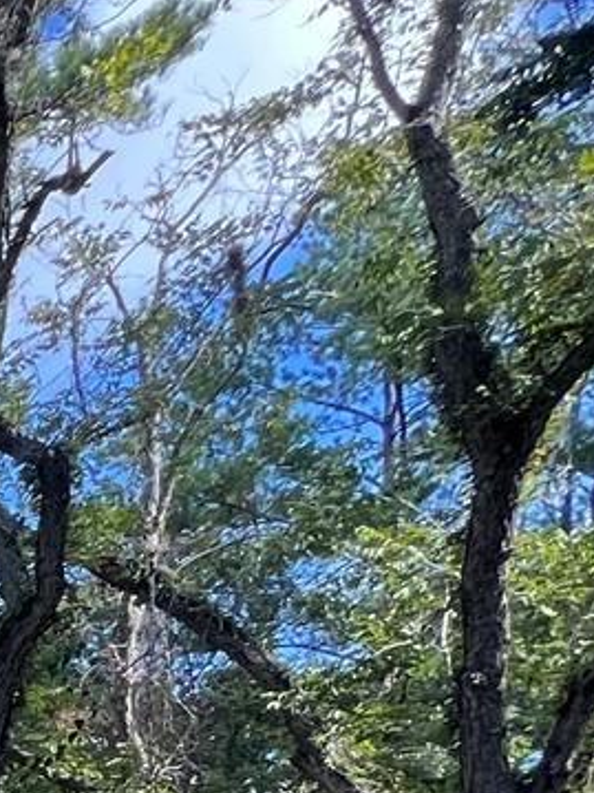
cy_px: 1305
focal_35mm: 58
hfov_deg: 12.5
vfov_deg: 23.4
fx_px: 1328
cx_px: -1075
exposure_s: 1/247
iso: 32
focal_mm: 1.57
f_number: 1.8
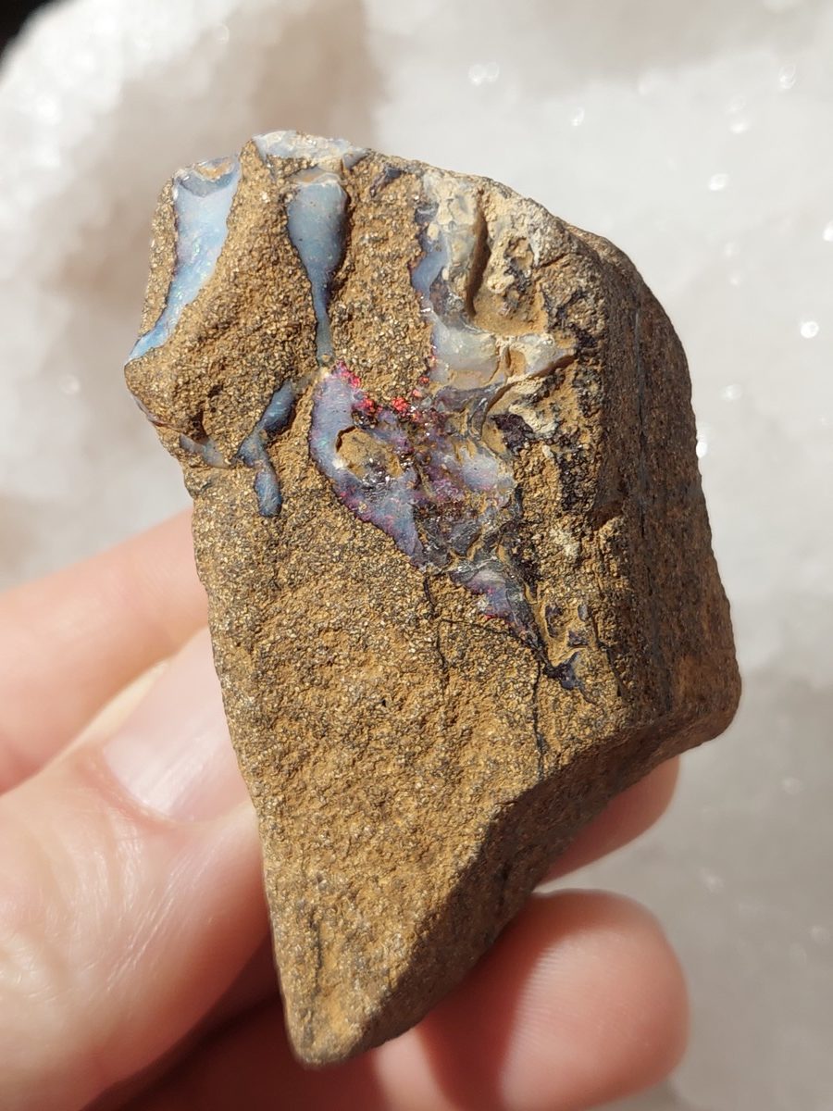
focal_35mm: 24
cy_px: 556
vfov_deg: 71.6
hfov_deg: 56.8
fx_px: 770
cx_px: 416
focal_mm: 5.23
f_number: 1.8
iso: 50
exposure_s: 1/50
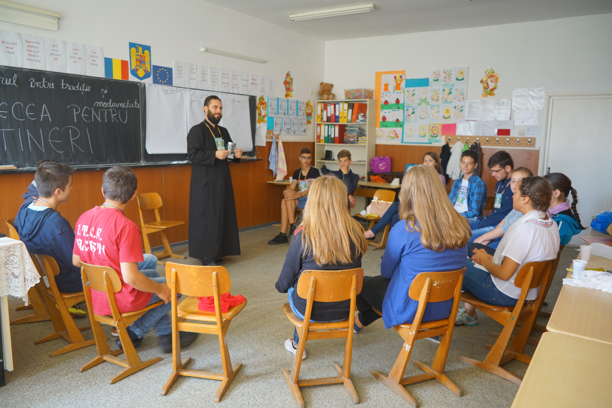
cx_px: 306
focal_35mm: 28
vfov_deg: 46.4
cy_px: 204
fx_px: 476
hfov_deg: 65.5
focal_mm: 28
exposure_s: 1/30
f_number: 4
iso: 1250
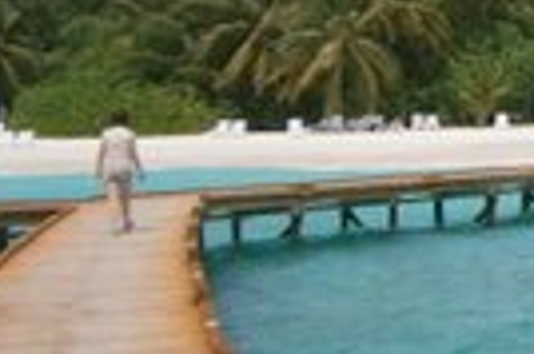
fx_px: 1437
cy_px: 64
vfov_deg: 14.0
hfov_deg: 18.3
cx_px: 837
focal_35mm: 97
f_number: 8
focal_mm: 4.7
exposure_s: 1/400
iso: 80
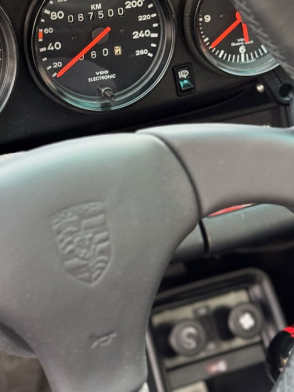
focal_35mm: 95
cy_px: 124
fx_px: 1076
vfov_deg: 20.6
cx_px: 49
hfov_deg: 15.4
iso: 100
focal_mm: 6.76
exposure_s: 1/101
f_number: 1.78
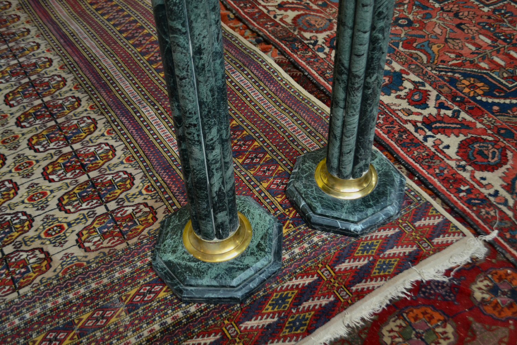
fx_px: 517
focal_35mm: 36
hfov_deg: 53.1
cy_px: 172
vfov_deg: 36.9
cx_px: 258
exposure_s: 1/60
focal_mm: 24
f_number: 4
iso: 720
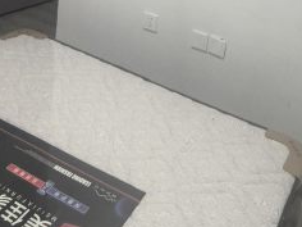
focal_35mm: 44
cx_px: 182
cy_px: -90
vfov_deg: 26.3
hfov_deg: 42.7
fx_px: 384
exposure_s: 1/50
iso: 125
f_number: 2.2
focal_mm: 1.95
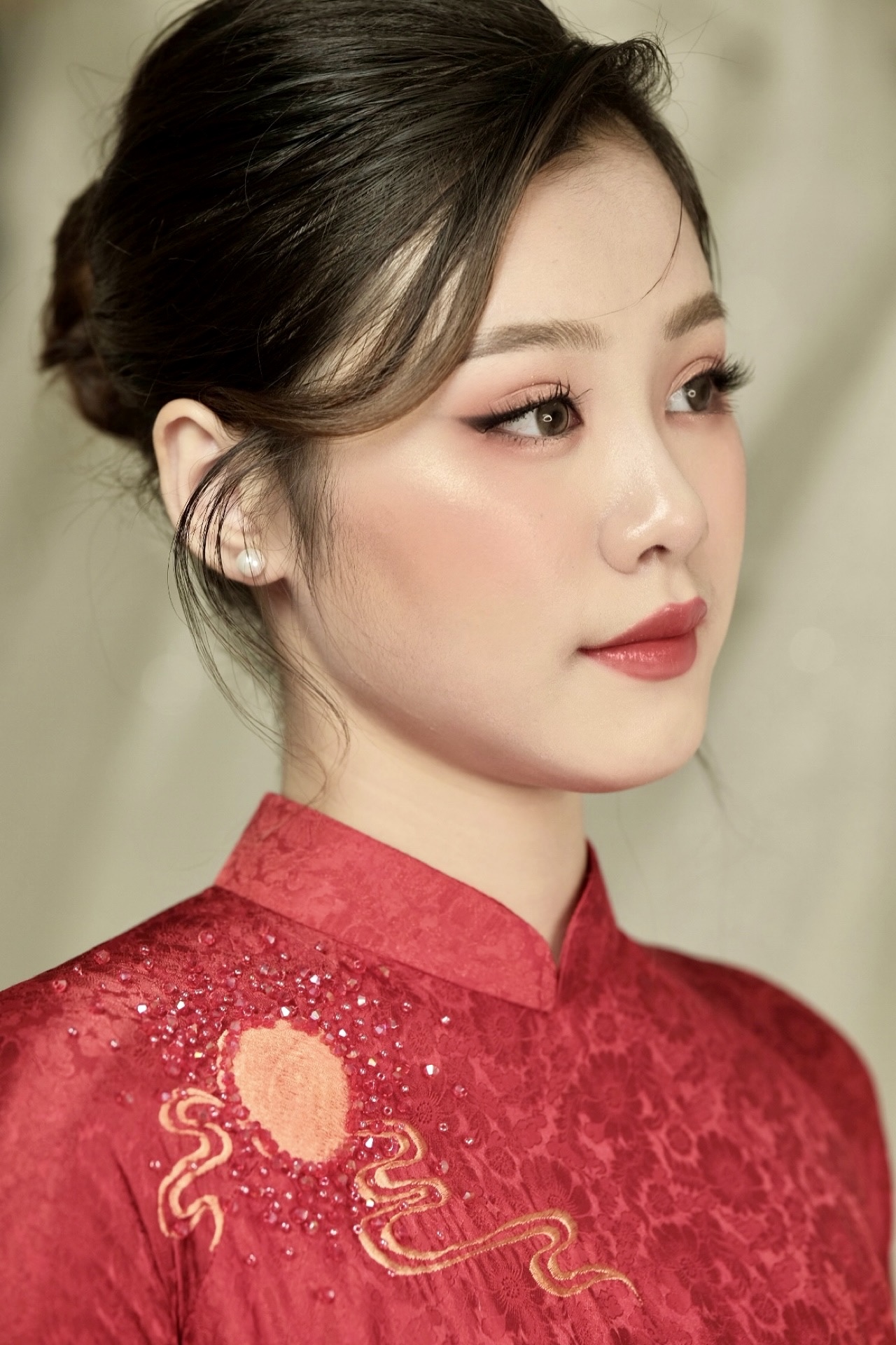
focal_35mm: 113
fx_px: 4218
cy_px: 672
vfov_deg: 18.1
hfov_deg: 12.1
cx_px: 448
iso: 200
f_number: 2.8
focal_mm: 75
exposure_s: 1/125
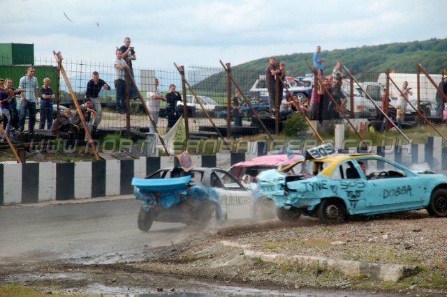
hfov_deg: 11.8
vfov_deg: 7.9
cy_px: 148
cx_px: 224
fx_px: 2159
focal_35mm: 174
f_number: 8
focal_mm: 116
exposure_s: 1/125
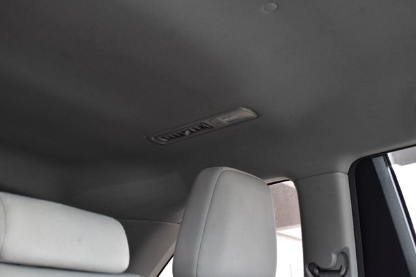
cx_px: 208
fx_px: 502
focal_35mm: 44
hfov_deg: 45.0
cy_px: 138
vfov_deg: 30.8
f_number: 6.3
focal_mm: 29
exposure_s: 1/15
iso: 1250
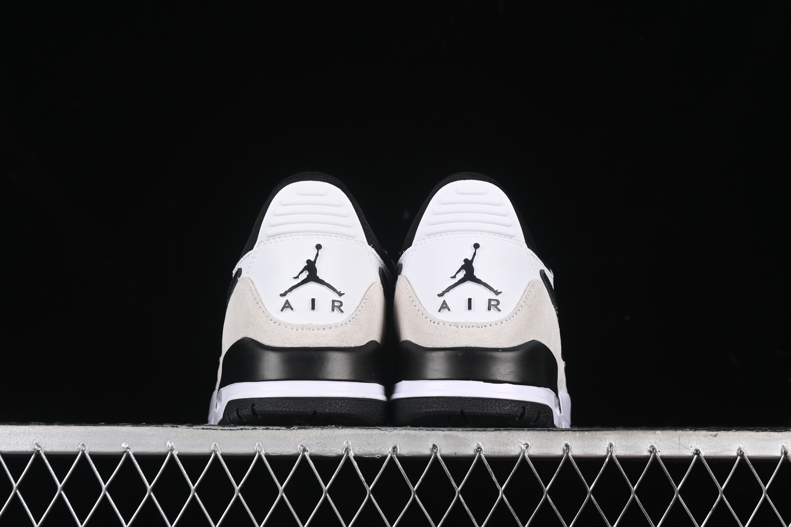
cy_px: 264
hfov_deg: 27.0
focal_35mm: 75
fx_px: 1648
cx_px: 396
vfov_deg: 18.2
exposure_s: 1/80
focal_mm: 50
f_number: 8
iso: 160
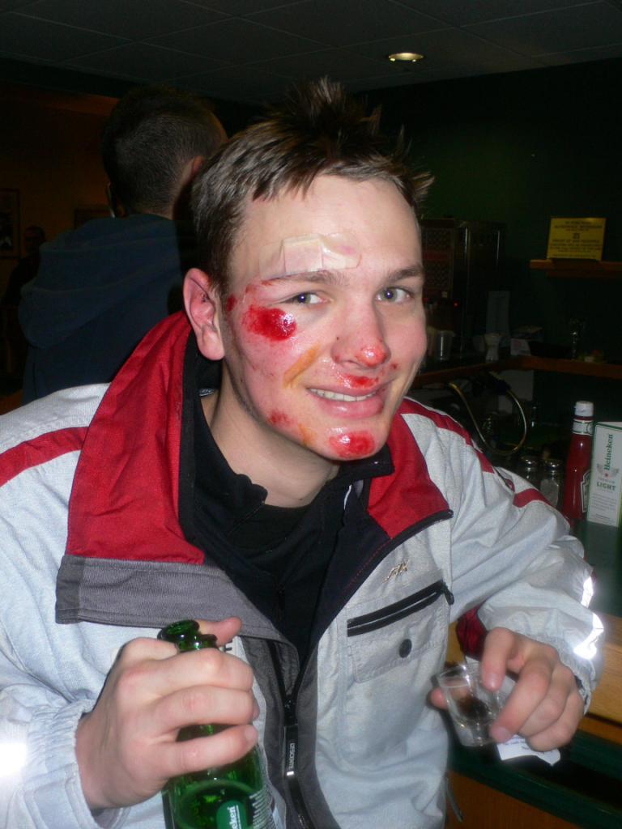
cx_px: 311
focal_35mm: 34
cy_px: 414
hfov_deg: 41.8
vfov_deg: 54.0
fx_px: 815
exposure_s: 1/30
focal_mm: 6.3
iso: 100
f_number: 2.8
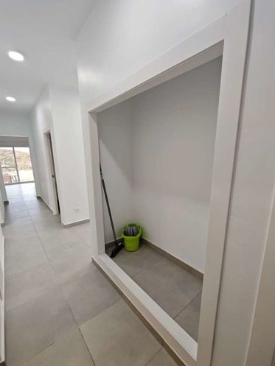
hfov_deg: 81.8
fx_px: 159
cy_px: 191
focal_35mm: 15
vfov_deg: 98.1
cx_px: 139
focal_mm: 2.16
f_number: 2.2
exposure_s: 1/60
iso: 320
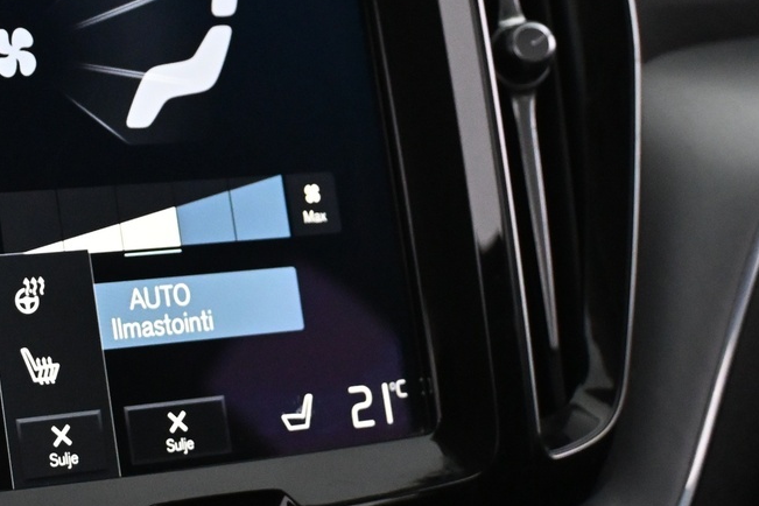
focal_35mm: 114
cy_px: 113
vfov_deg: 12.0
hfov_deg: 17.8
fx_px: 2401
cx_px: 121
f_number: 4.8
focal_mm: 30.5
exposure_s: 1/60
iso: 3600
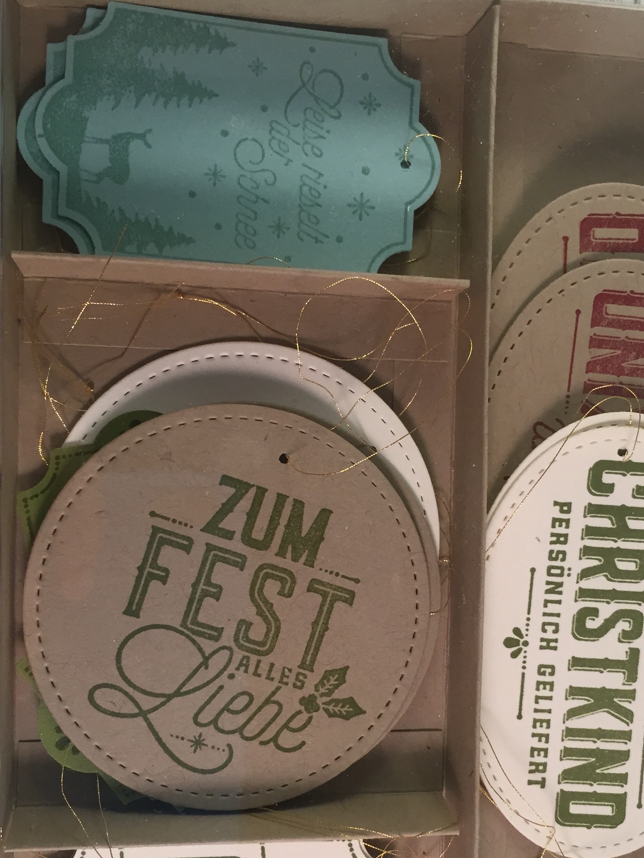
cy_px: 540
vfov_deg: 43.5
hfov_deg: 33.5
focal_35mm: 43
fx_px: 1067
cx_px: 374
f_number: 2.2
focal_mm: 4.15
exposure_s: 1/33
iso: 40
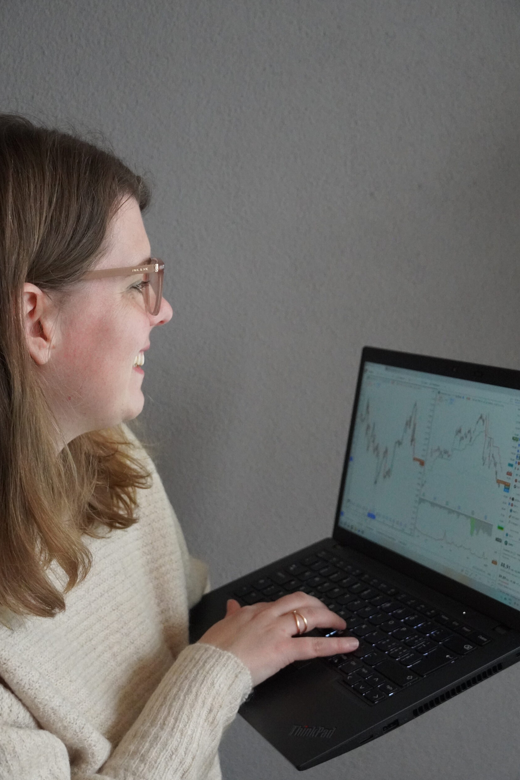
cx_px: 258
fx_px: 1062
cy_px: 386
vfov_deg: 40.3
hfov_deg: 27.5
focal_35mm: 49
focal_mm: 32
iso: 6400
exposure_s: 1/160
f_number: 4.5
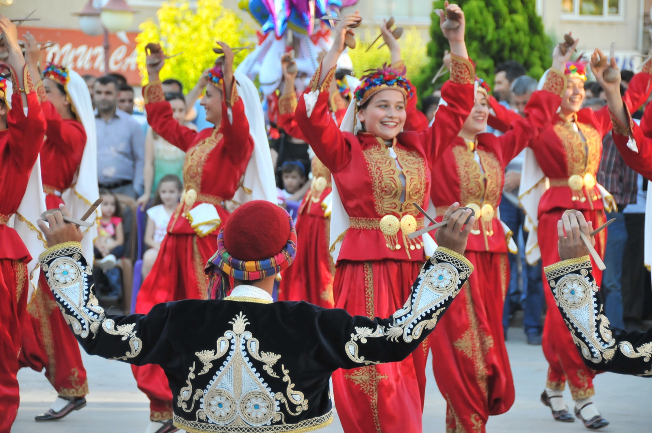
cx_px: 326
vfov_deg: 8.7
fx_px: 2849
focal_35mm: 158
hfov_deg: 13.1
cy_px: 216
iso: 800
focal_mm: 105
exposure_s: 1/500
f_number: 5.3
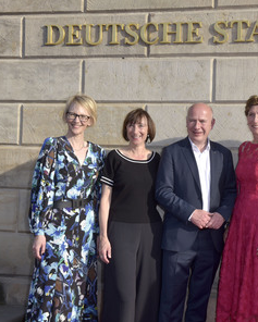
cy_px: 161
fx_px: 572
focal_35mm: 60
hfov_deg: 24.8
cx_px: 223
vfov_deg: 31.4
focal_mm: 42
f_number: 9
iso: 160
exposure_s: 1/250
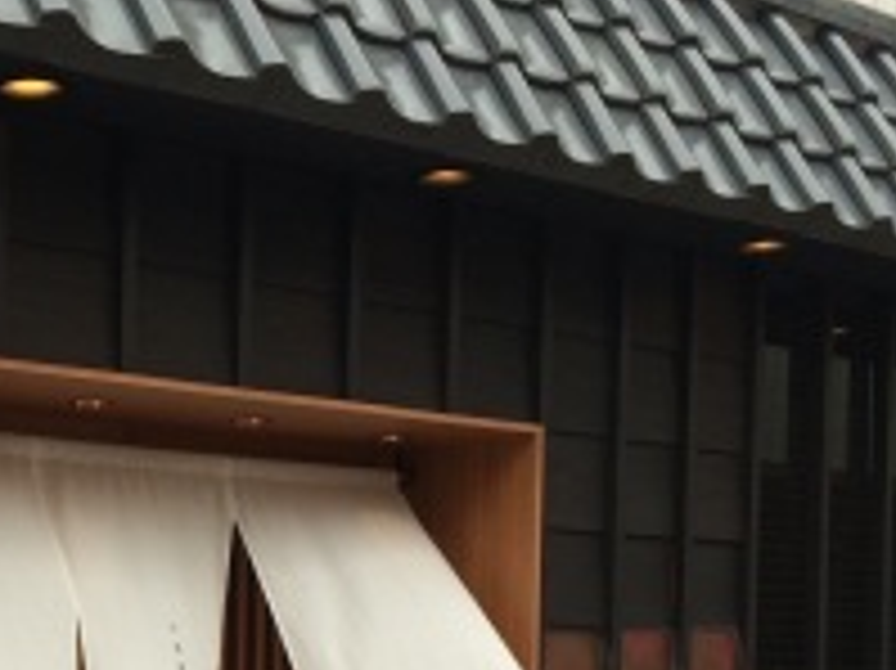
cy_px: 762
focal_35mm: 73
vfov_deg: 19.2
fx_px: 1888
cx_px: -50
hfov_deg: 25.1
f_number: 2.2
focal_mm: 4.15
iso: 32
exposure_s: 1/554
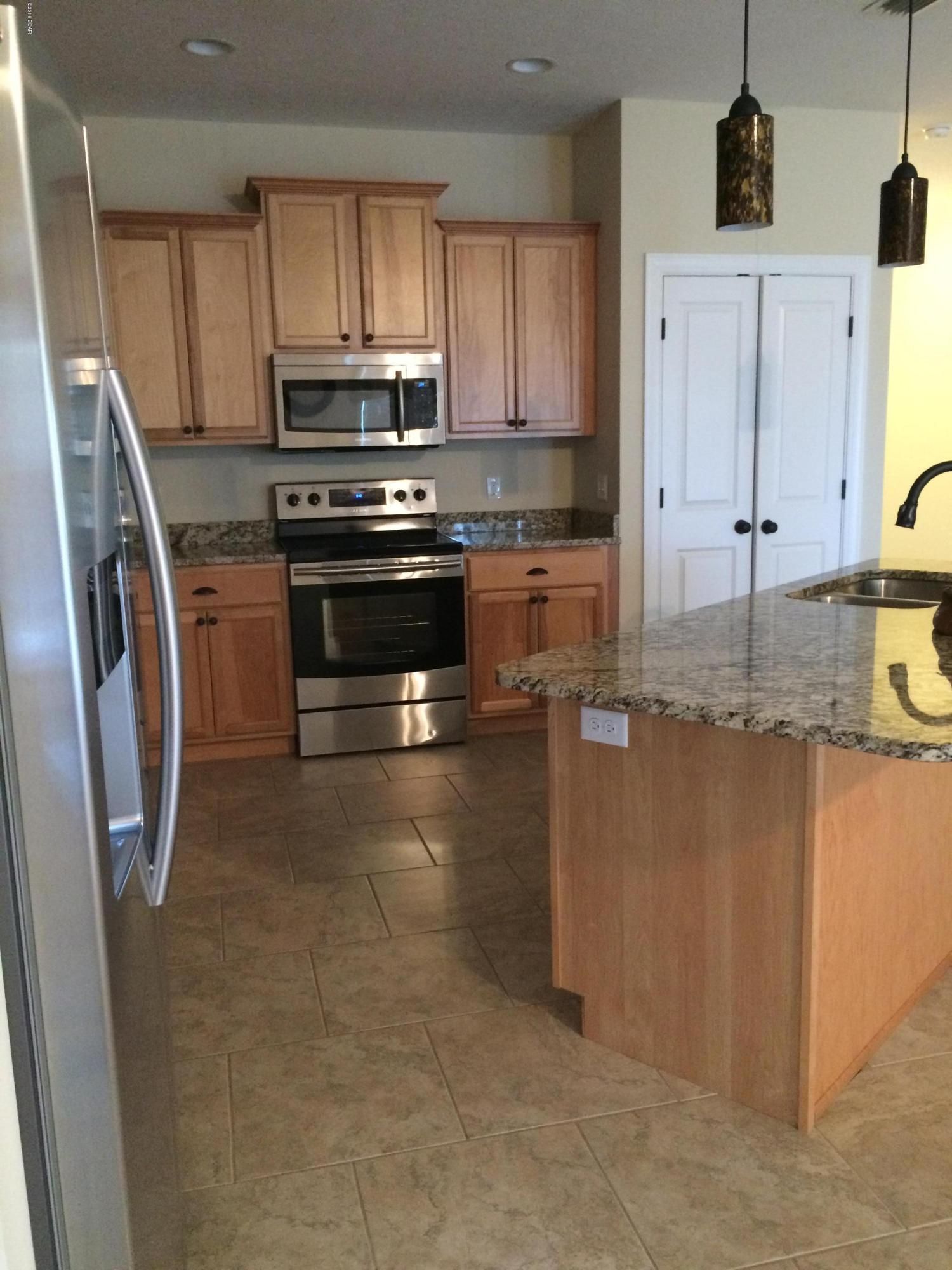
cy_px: 635
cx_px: 476
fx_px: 1063
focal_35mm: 29
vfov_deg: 61.7
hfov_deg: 48.2
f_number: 2.2
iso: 320
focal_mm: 4.15
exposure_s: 1/15
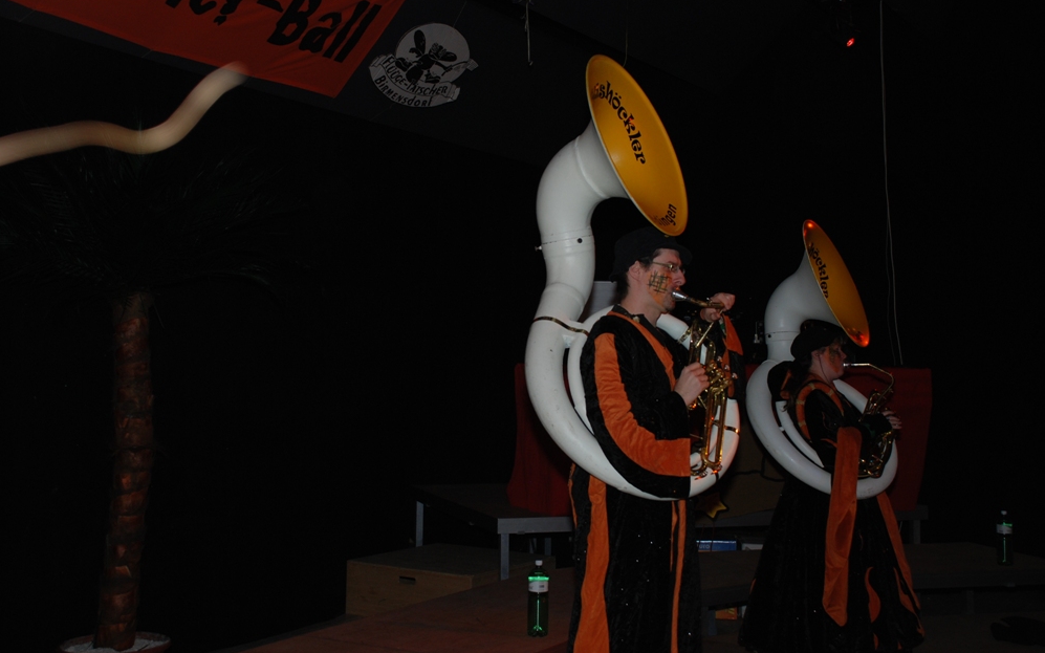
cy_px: 320
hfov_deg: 45.3
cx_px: 517
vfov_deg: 29.2
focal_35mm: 44
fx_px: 1253
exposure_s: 1/60
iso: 200
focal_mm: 28
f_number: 4
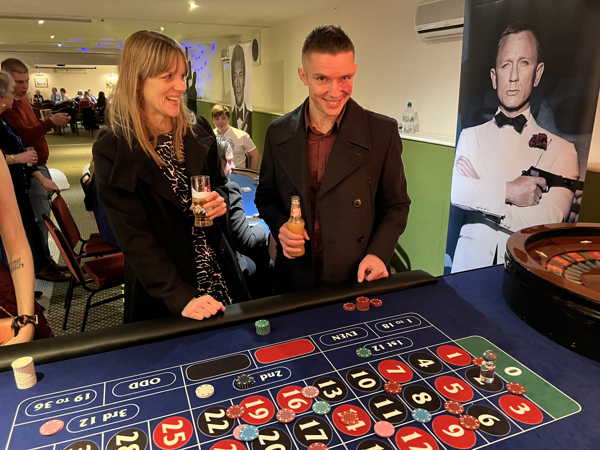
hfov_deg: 67.3
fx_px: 451
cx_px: 300
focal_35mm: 26
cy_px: 225
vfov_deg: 53.1
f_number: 1.5
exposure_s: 1/25
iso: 640
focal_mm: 5.7
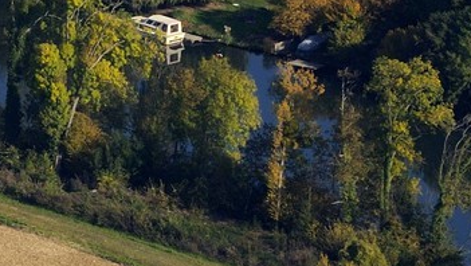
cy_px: -321
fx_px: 9536
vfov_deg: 1.6
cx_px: -564
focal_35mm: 763
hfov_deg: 2.8
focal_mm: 160
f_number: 10
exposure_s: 1/800
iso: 400
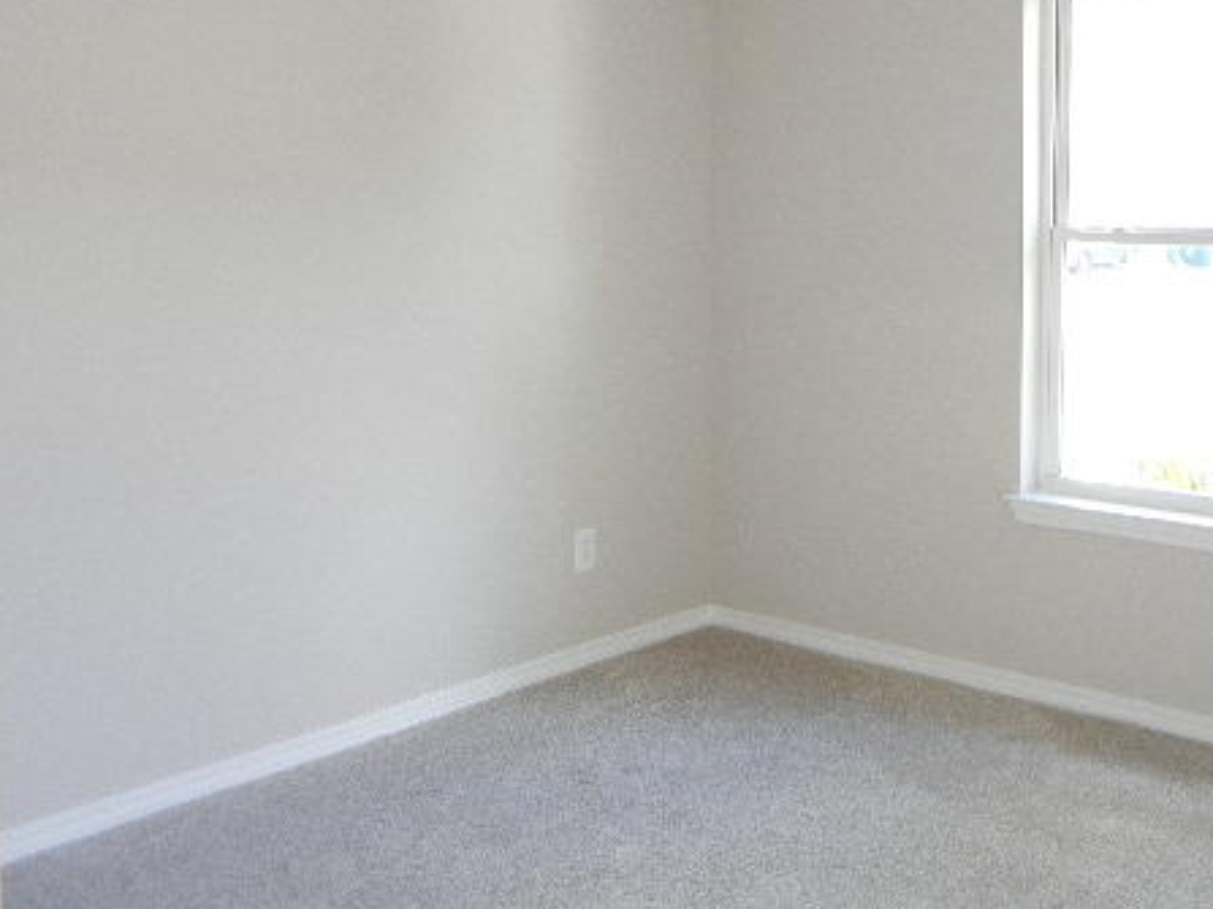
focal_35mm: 43
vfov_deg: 33.2
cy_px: 285
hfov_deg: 43.6
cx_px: 733
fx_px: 1506
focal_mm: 5.4
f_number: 3.5
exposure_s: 1/30
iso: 234
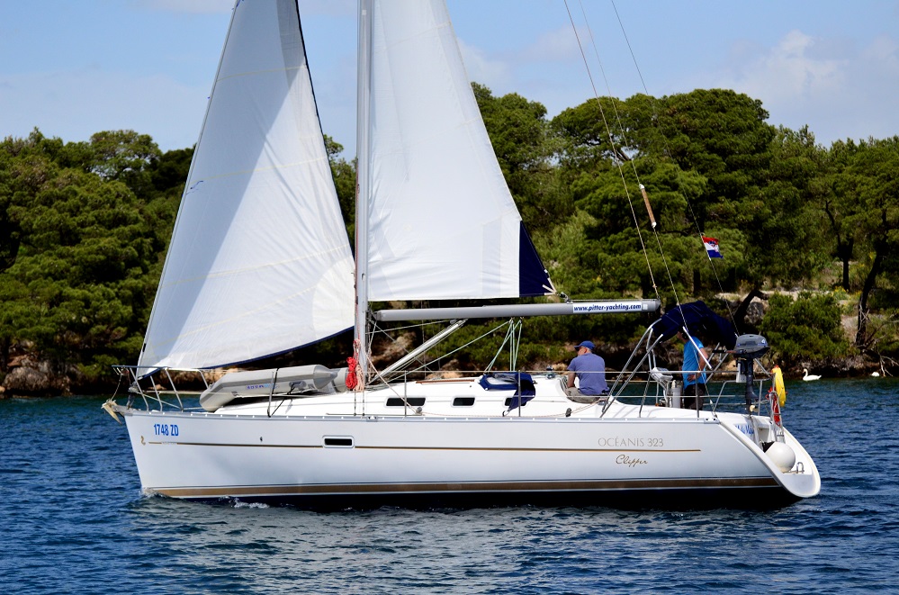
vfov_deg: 11.1
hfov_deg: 16.7
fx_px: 3064
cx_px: 450
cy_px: 298
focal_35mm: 123
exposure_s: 1/8000
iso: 800
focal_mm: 82
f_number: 4.5
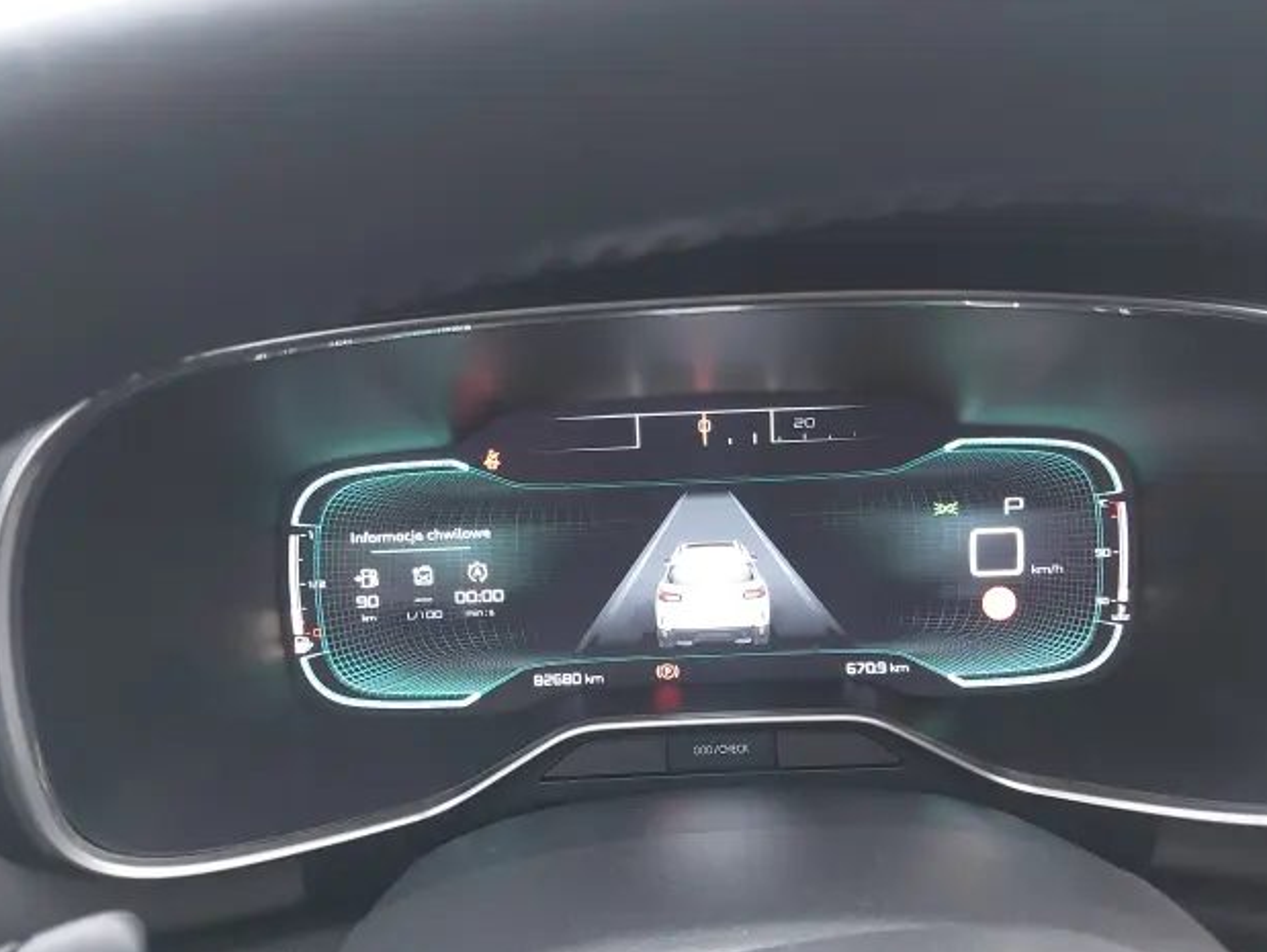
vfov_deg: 45.5
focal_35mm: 31
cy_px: 485
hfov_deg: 58.3
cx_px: 643
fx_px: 1135
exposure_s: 1/50
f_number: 1.8
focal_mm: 4.6
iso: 200
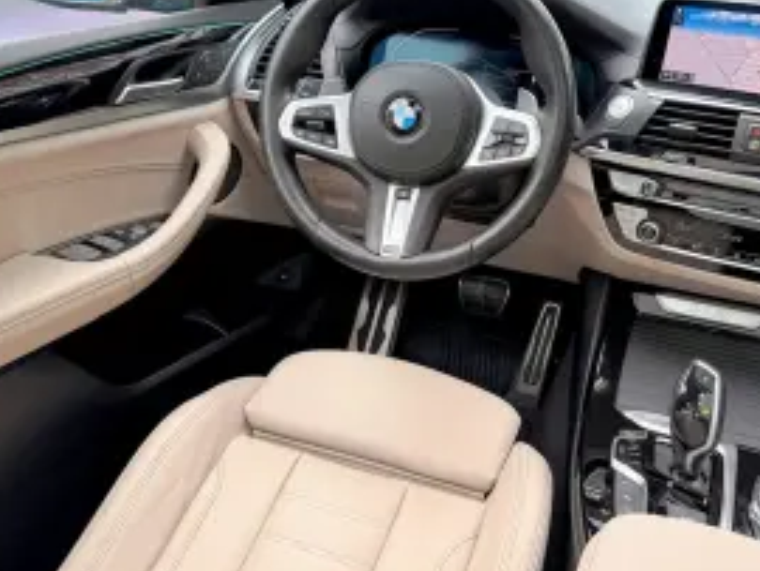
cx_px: 464
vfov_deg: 44.1
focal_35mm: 32
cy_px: 239
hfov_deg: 56.2
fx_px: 703
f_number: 1.78
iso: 200
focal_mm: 6.76
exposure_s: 1/85
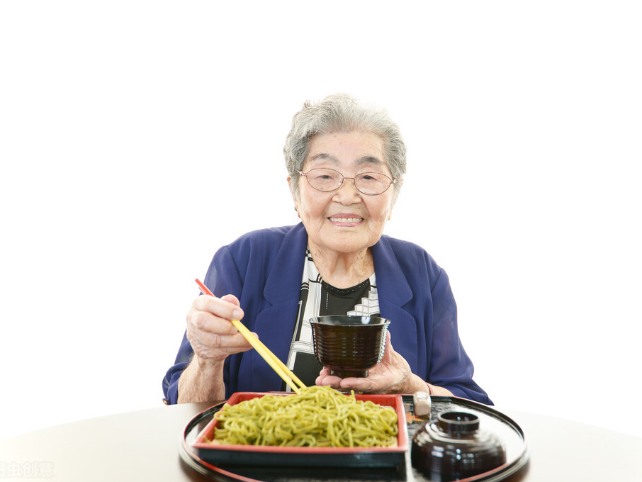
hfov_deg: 48.9
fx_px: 705
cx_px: 350
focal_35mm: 38
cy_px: 241
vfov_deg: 37.7
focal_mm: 35
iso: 100
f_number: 5
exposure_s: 1/50
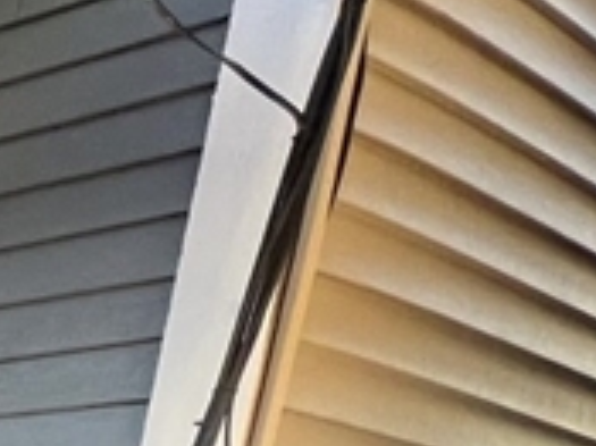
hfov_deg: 12.8
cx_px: -1046
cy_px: 950
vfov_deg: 14.9
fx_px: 1308
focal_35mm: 76
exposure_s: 1/99
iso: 64
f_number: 1.8
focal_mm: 1.57
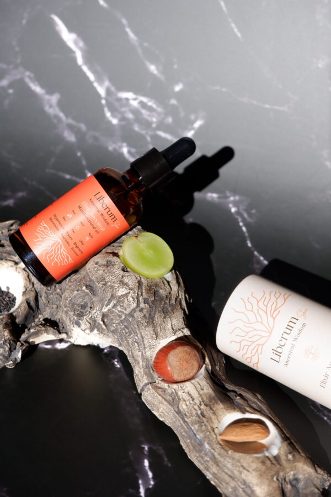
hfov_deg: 26.5
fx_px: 703
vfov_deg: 38.9
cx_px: 166
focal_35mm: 51
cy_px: 248
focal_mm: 34.3
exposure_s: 1/1000
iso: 200
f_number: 5
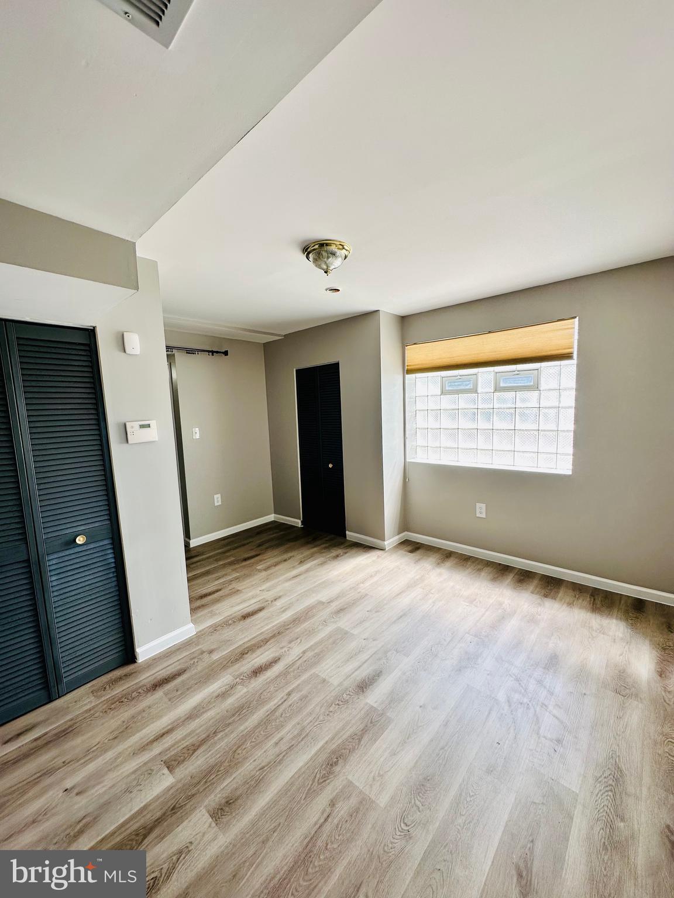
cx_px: 337
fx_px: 363
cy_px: 449
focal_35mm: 14
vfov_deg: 102.1
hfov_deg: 85.7
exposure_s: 1/148
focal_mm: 2.22
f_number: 2.2
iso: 40
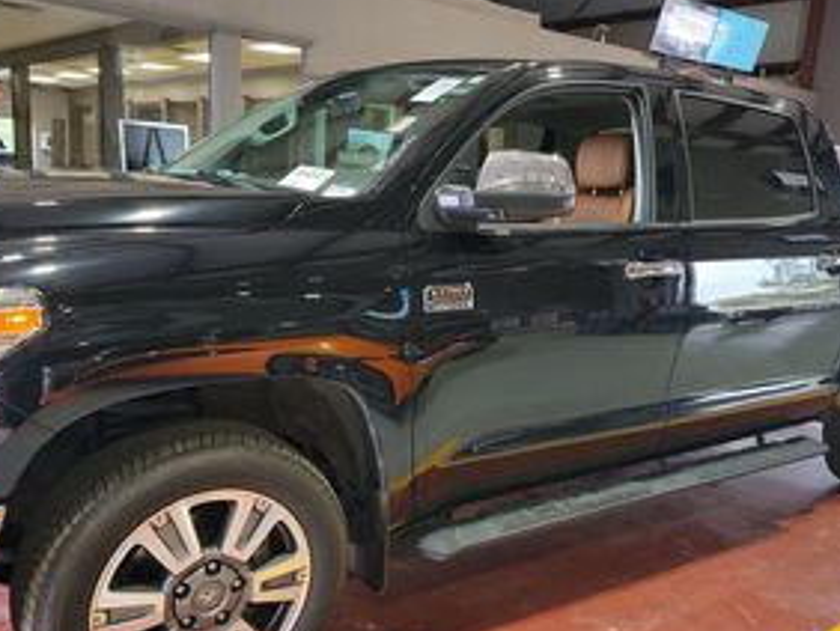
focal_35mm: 34
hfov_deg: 53.8
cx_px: 456
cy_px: 351
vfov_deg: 41.8
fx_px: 826
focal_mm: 6.7
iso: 385
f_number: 1.8
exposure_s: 1/59
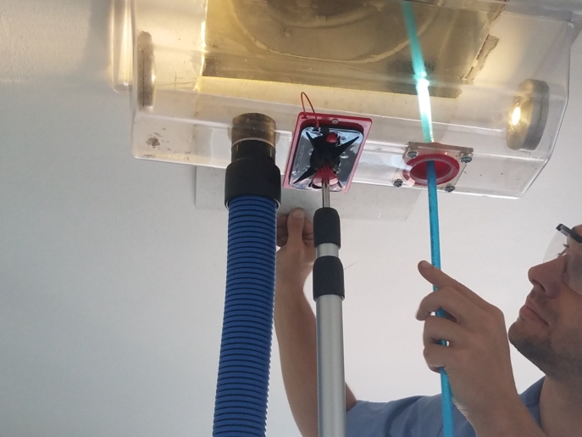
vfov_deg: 36.8
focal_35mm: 39
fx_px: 656
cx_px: 375
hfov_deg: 47.3
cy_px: 232
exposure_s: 1/60
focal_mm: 4.2
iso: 100
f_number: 1.7
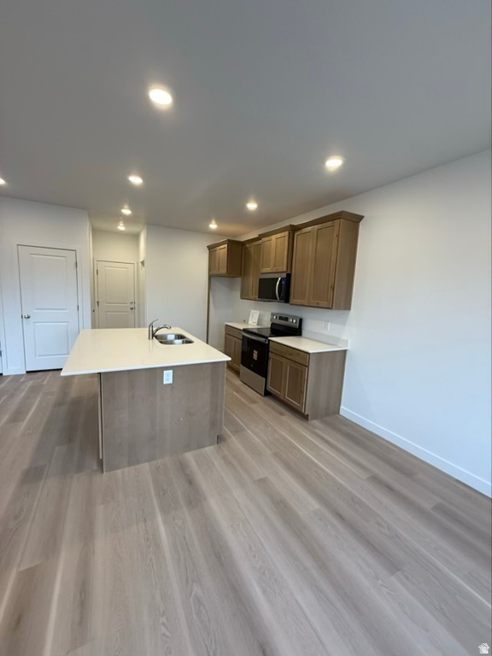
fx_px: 265
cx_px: 246
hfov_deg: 85.7
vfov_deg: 102.1
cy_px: 328
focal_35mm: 14
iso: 200
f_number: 2.2
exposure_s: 1/120
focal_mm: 2.22
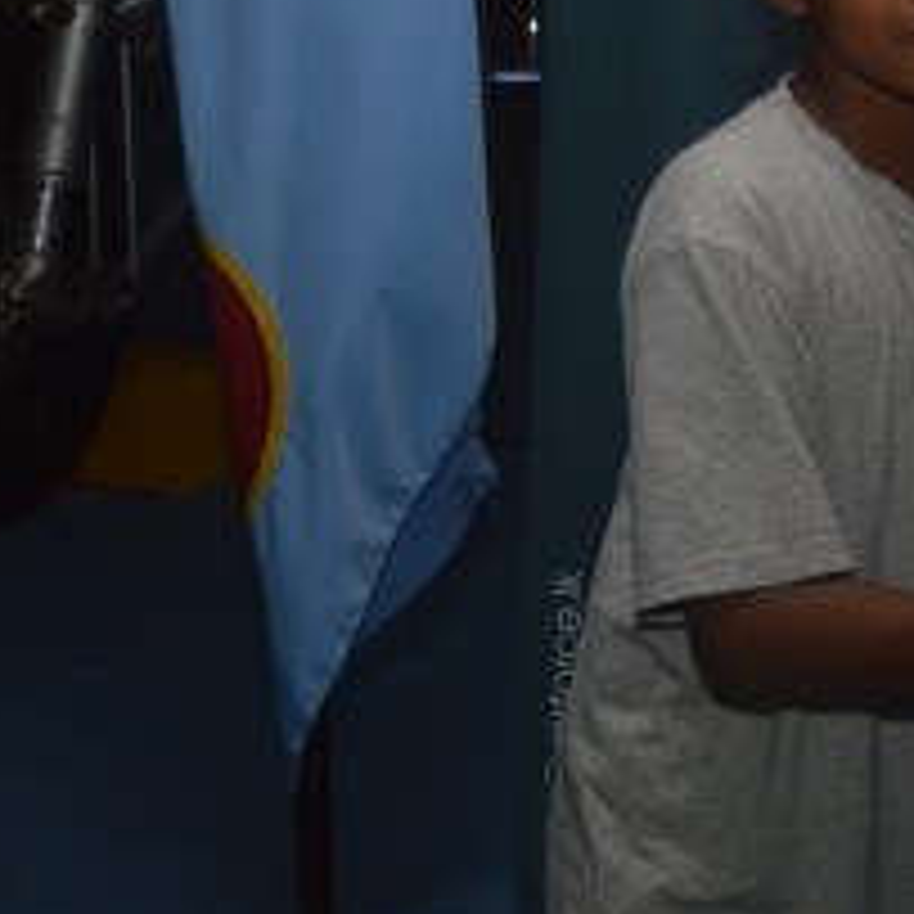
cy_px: -70
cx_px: 1324
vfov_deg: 9.8
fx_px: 5258
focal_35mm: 176
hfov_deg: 9.7
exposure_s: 1/100
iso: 400
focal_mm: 40
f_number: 7.1
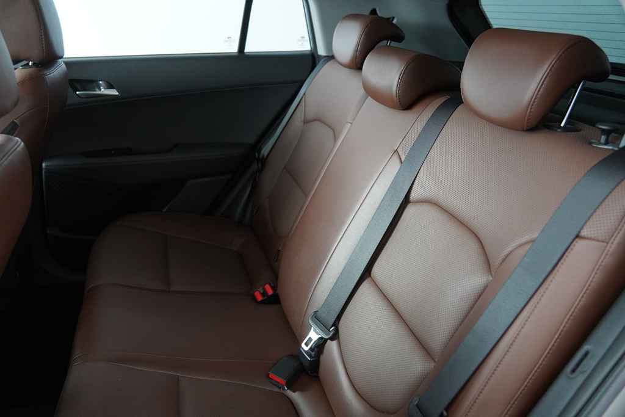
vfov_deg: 43.6
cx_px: 312
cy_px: 208
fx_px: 521
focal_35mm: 30
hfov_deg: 61.9
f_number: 2.8
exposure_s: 1/160
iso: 1600
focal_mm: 20
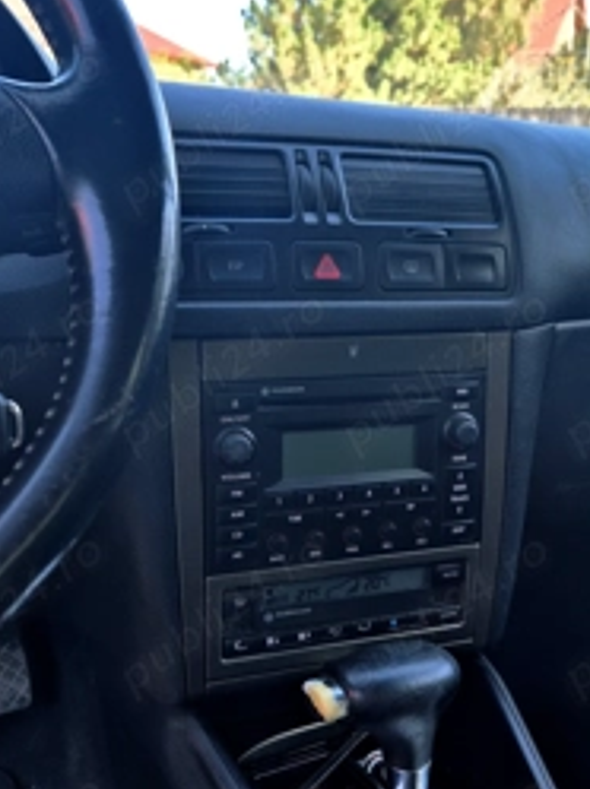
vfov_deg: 50.2
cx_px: 333
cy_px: 425
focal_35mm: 37
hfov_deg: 38.5
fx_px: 843
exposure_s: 1/182
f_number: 1.8
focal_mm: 5.4
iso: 25
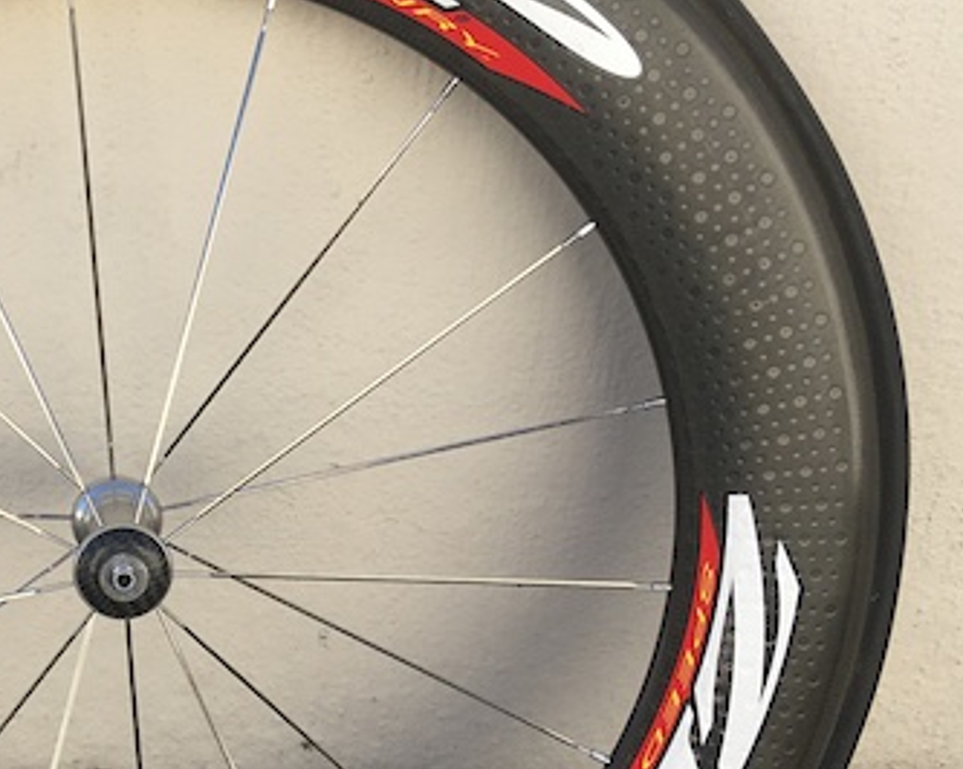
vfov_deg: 22.4
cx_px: 98
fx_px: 1937
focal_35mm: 68
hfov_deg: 27.0
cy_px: 480
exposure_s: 1/574
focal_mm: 4.15
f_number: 2.2
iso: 25
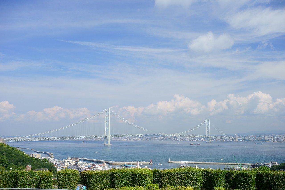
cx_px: 142
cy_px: 95
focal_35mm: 41
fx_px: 325
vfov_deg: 32.6
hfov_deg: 47.4
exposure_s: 1/320
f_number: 8
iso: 200
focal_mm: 41
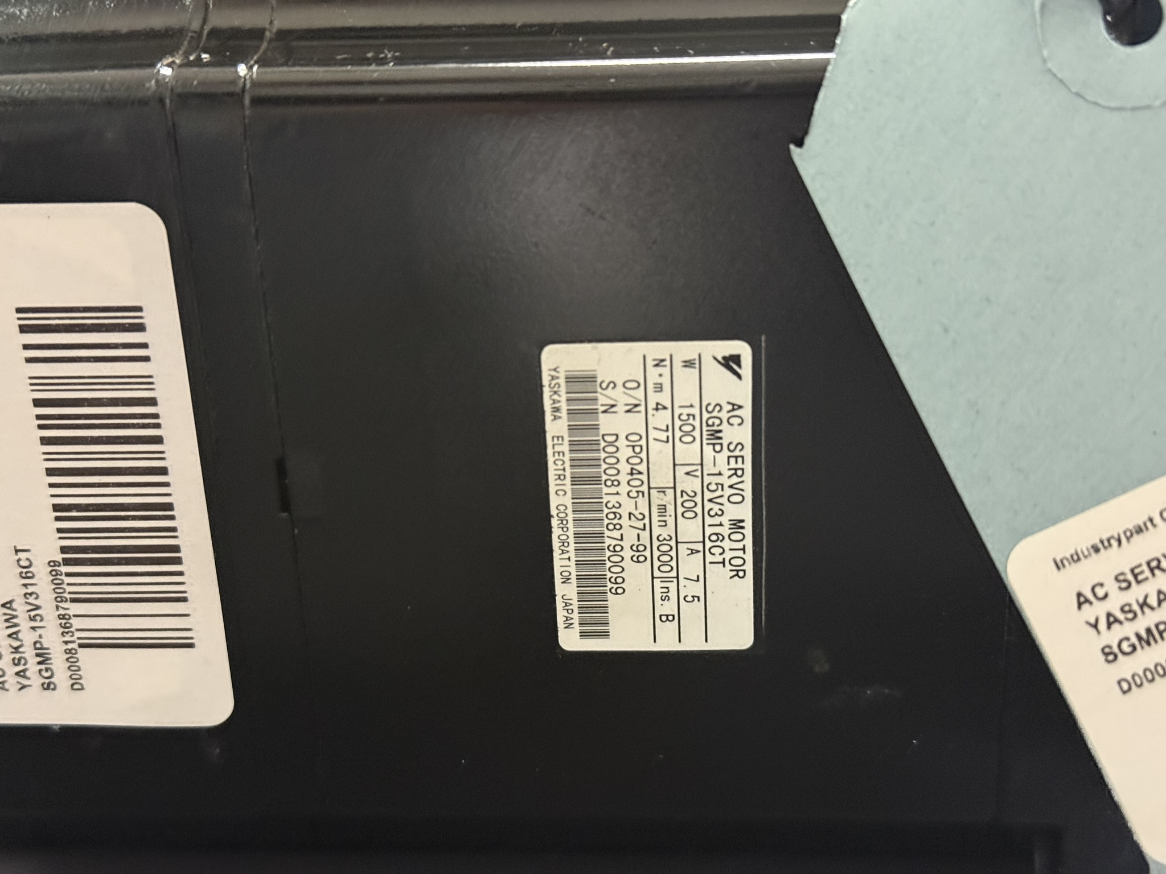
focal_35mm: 48
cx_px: 583
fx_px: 1617
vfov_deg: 30.3
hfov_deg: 39.7
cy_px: 437
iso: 640
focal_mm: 6.76
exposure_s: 1/25
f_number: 1.78
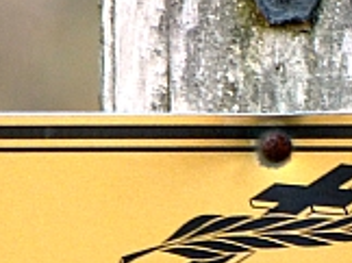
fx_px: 22450
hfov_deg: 0.9
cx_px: 348
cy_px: 519
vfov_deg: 0.7
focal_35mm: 2211
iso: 100
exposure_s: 1/125
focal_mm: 100.5
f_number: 2.8
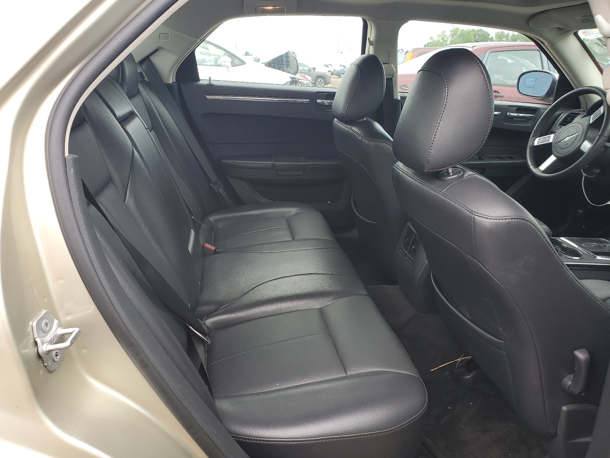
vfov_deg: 53.1
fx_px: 458
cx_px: 305
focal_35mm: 26
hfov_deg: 67.3
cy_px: 229
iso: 50
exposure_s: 1/132
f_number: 1.5
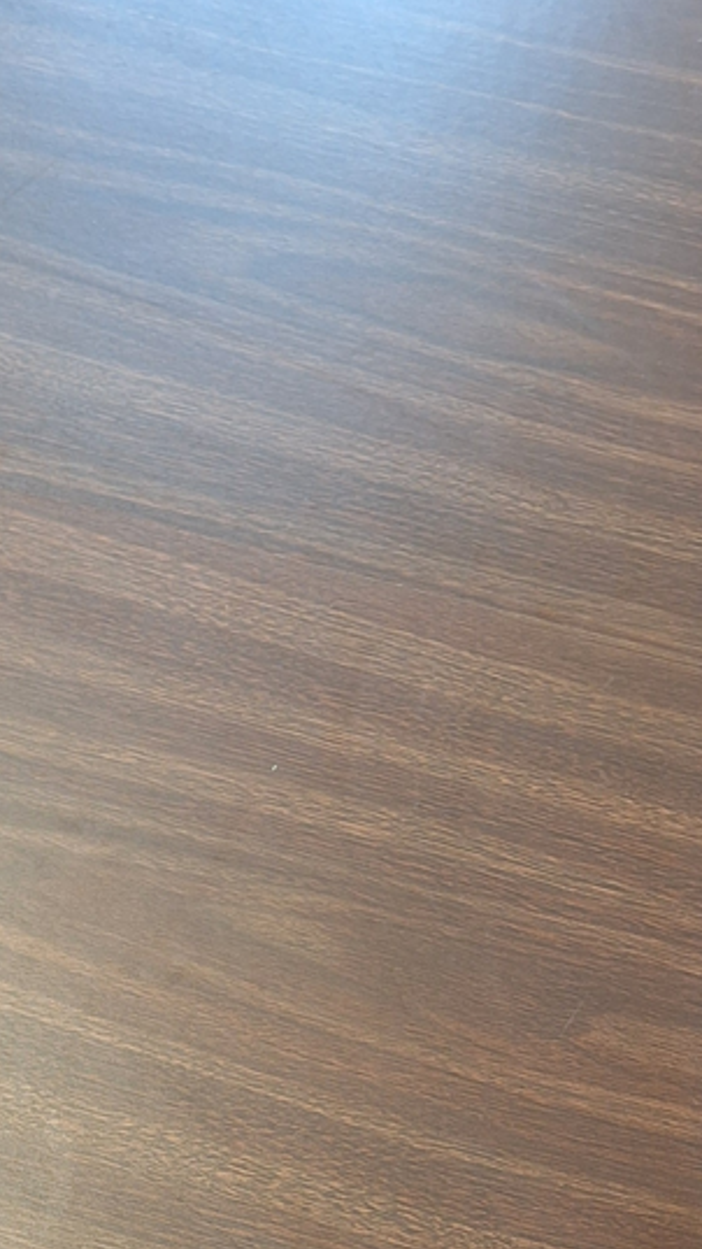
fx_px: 1853
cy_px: 1242
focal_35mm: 56
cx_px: -305
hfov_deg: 19.2
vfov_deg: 34.0
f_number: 1.8
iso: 200
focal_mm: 5.54
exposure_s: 1/40
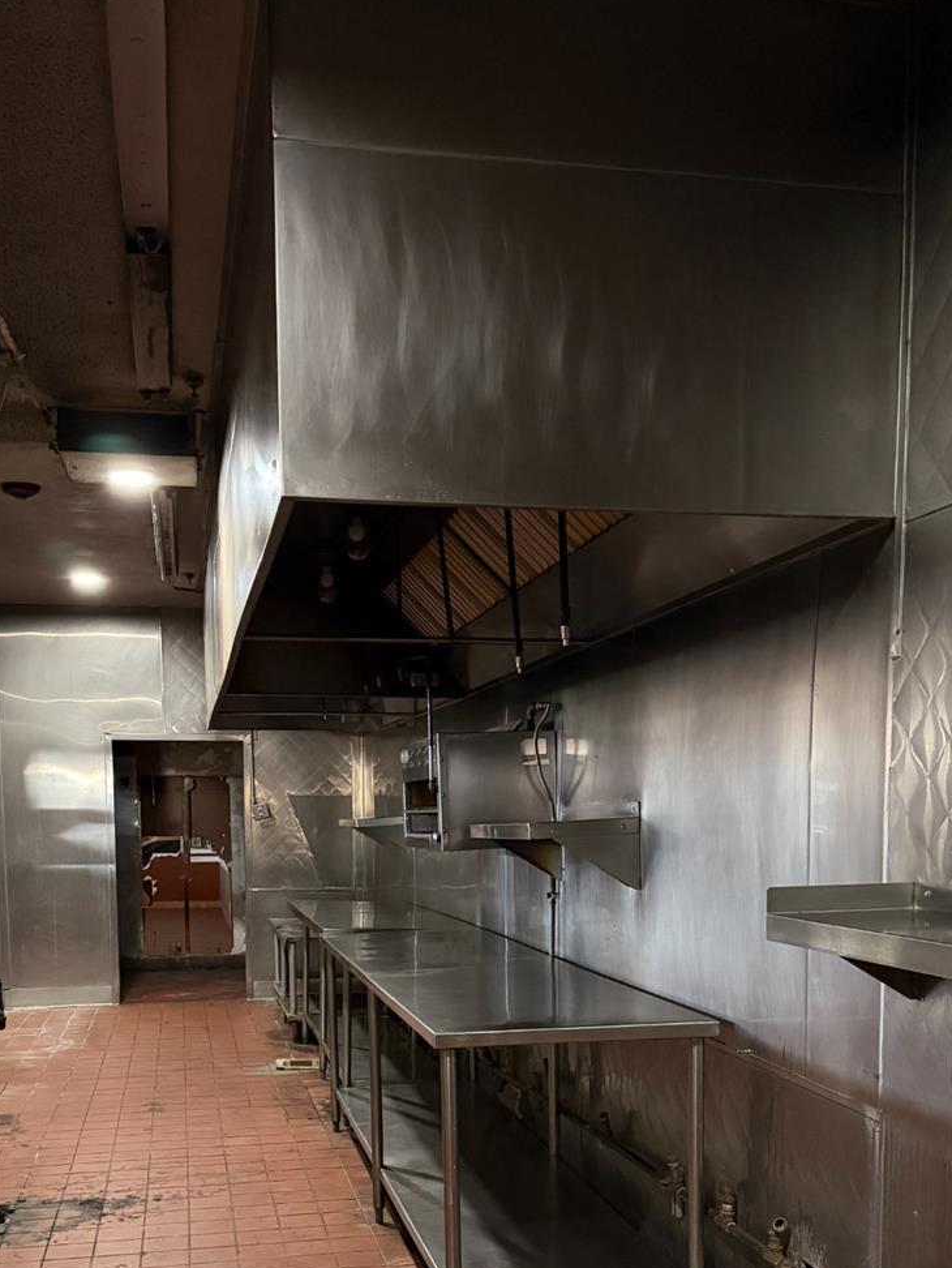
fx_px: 1356
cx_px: 457
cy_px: 949
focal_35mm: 37
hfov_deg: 38.7
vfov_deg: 48.2
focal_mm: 6.76
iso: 1600
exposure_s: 1/30
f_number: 1.78
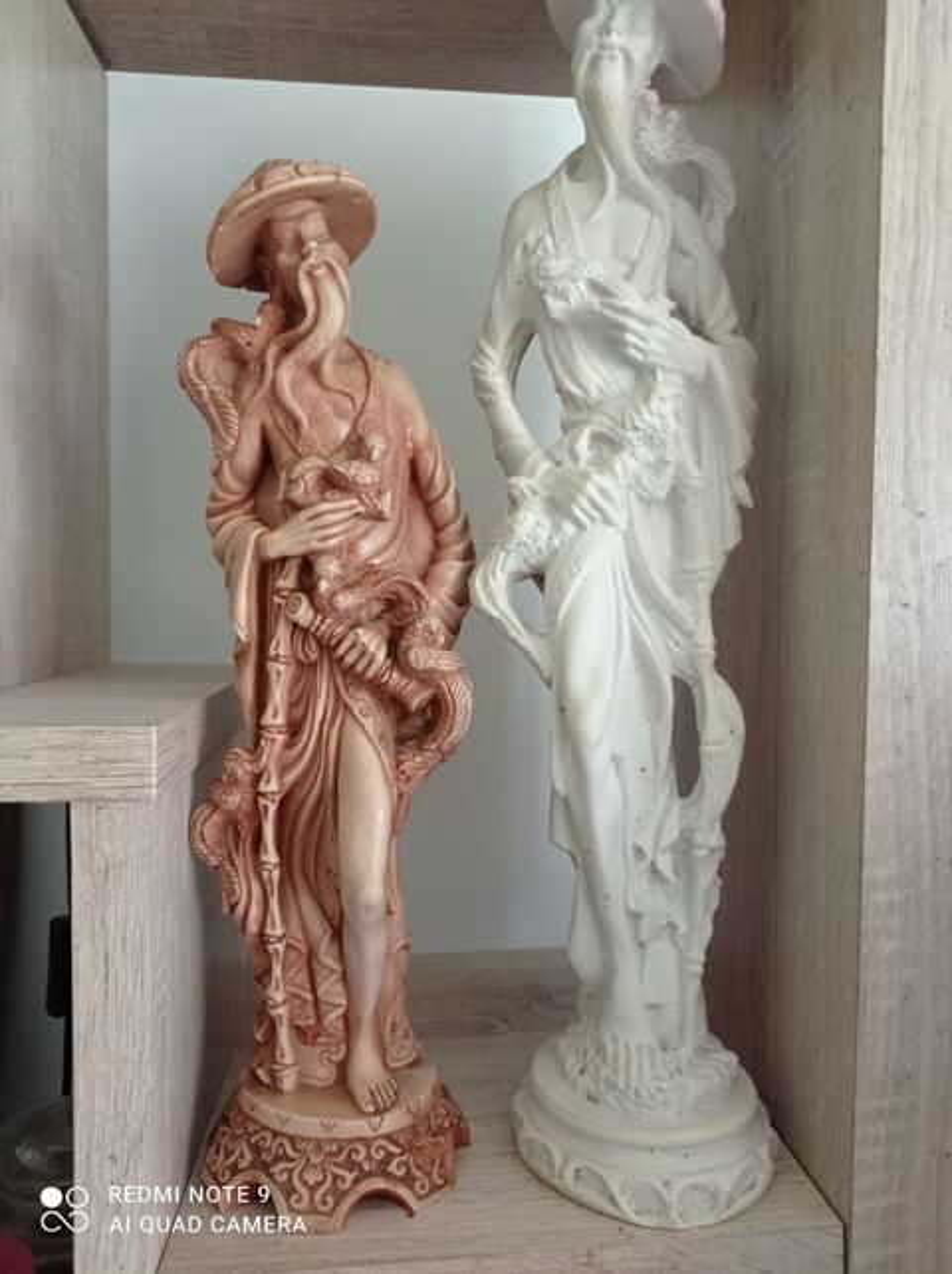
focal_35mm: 28
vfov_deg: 63.5
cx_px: 476
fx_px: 1029
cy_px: 637
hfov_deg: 49.7
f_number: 1.79
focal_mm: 4.7
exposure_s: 1/25
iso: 643
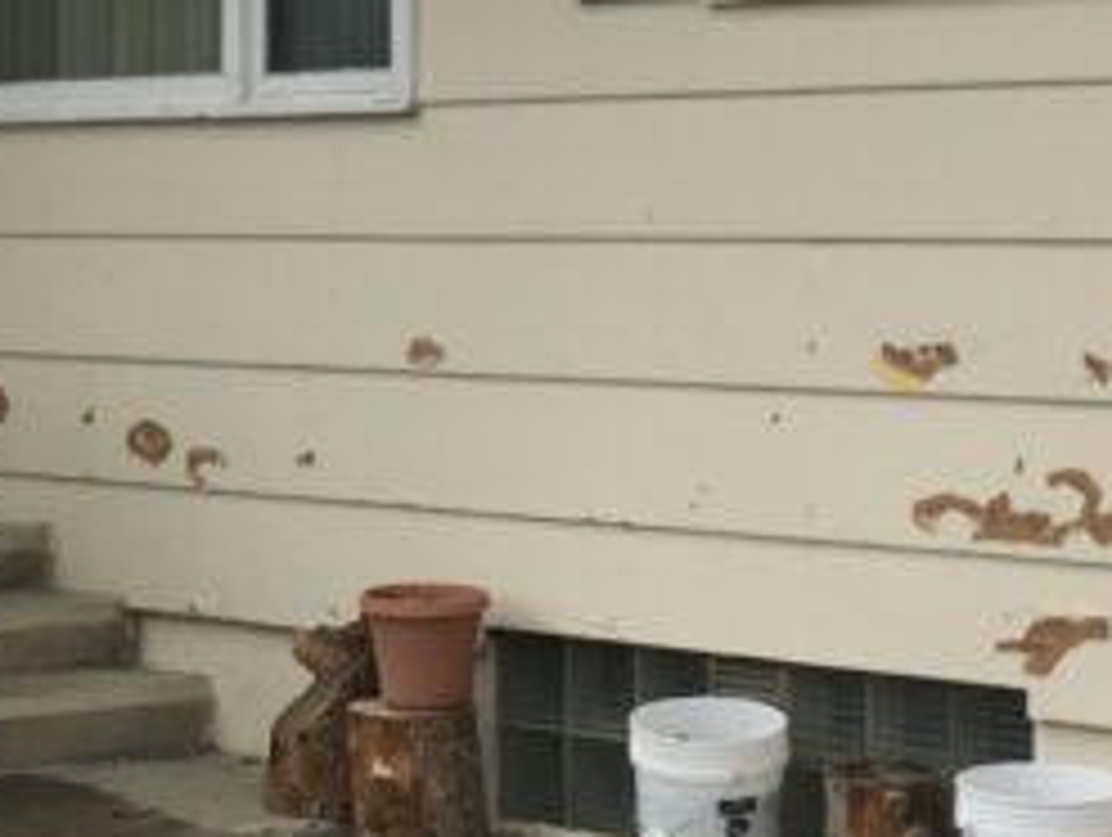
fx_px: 3860
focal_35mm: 120
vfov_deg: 12.2
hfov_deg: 16.3
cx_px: 221
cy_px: 0
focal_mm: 4.15
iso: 25
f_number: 2.2
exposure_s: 1/1148
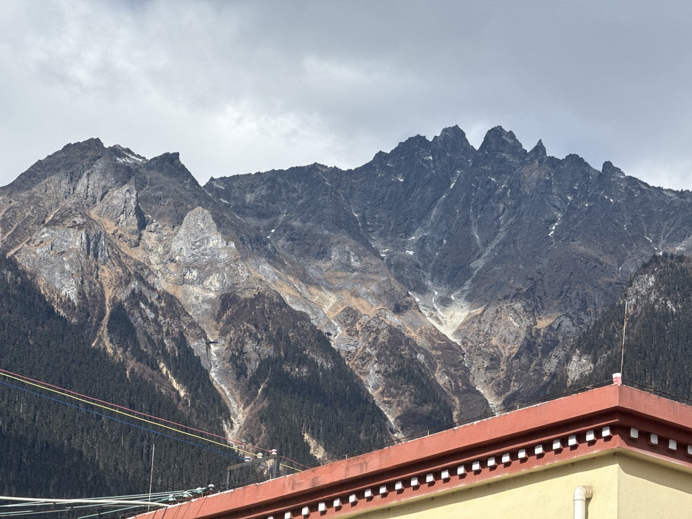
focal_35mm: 120
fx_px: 2399
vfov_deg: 12.3
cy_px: 260
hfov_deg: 16.4
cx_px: 346
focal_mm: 15.66
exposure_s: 1/1451
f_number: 2.8
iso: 50
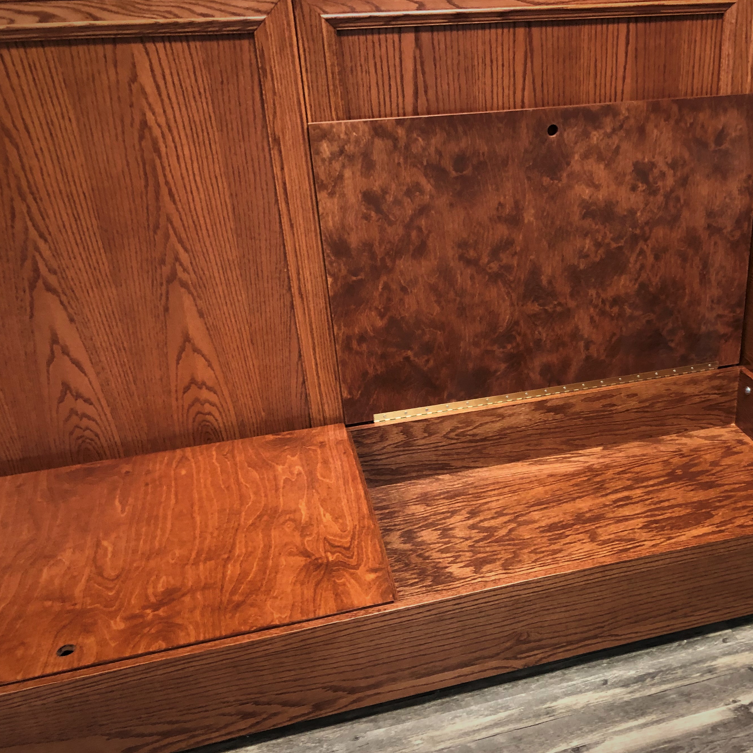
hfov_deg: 47.8
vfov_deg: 48.4
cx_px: 492
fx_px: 837
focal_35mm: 34
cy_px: 371
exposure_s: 1/11
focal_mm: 3.99
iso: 100
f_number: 1.8
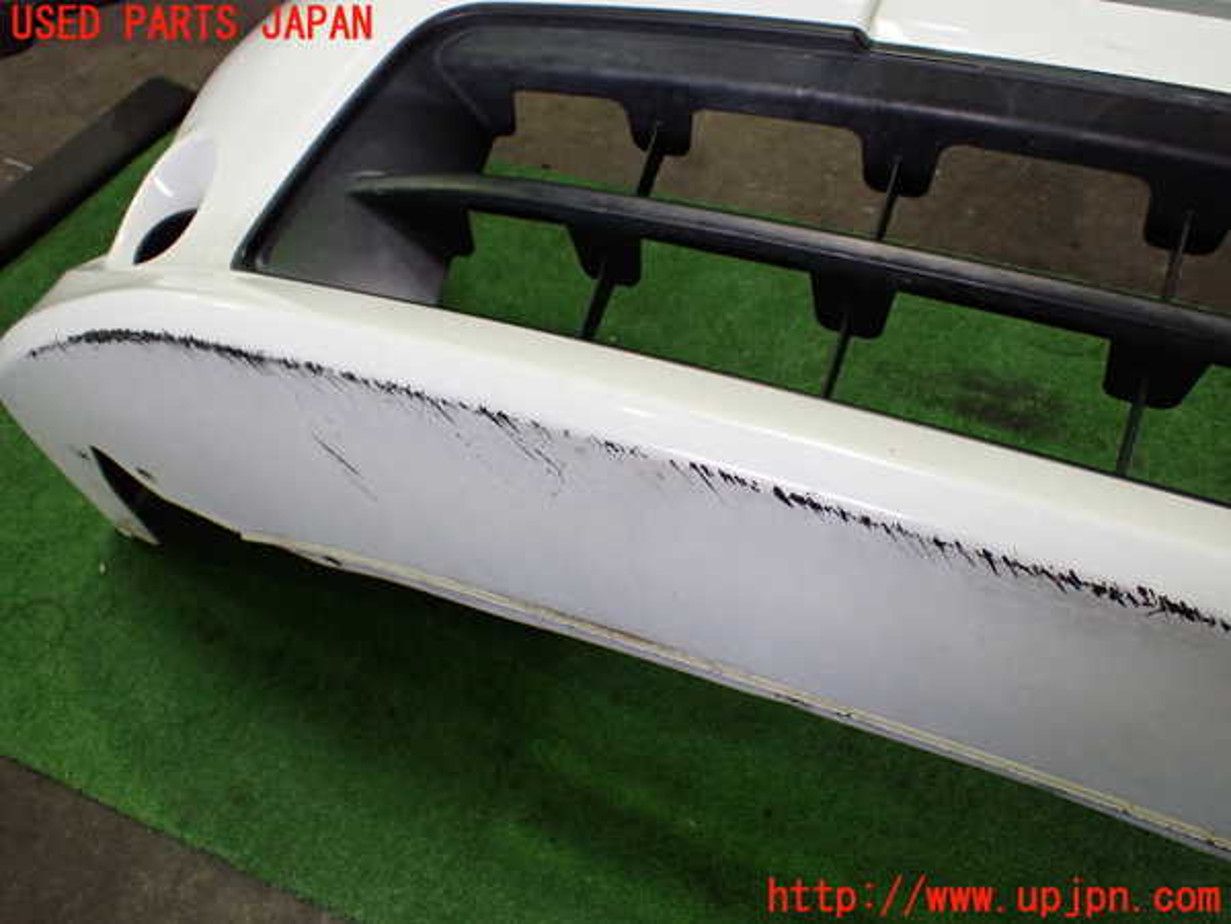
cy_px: 462
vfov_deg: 46.8
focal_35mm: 30
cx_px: 616
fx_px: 1067
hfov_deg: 60.0
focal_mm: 5.4
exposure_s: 1/125
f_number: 2.3
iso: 500
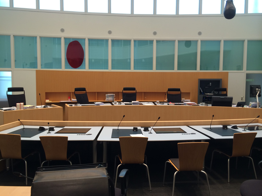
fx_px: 227
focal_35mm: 30
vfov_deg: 46.8
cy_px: 98
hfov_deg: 60.0
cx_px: 131
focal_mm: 4.12
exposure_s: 1/33
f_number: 2.2
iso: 40
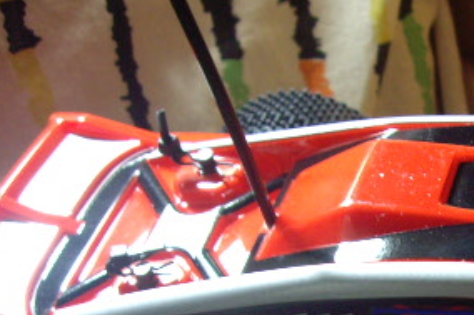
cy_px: 357
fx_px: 1171
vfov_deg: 14.9
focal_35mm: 89
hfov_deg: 21.9
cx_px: 487
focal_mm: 6.2
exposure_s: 1/4
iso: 200
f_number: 2.7
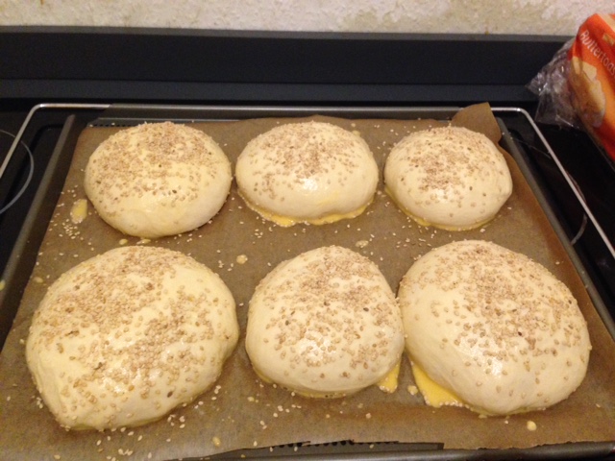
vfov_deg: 42.9
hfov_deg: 55.4
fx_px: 586
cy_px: 230
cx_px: 308
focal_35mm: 33
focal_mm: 4.12
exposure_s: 1/20
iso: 400
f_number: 2.4
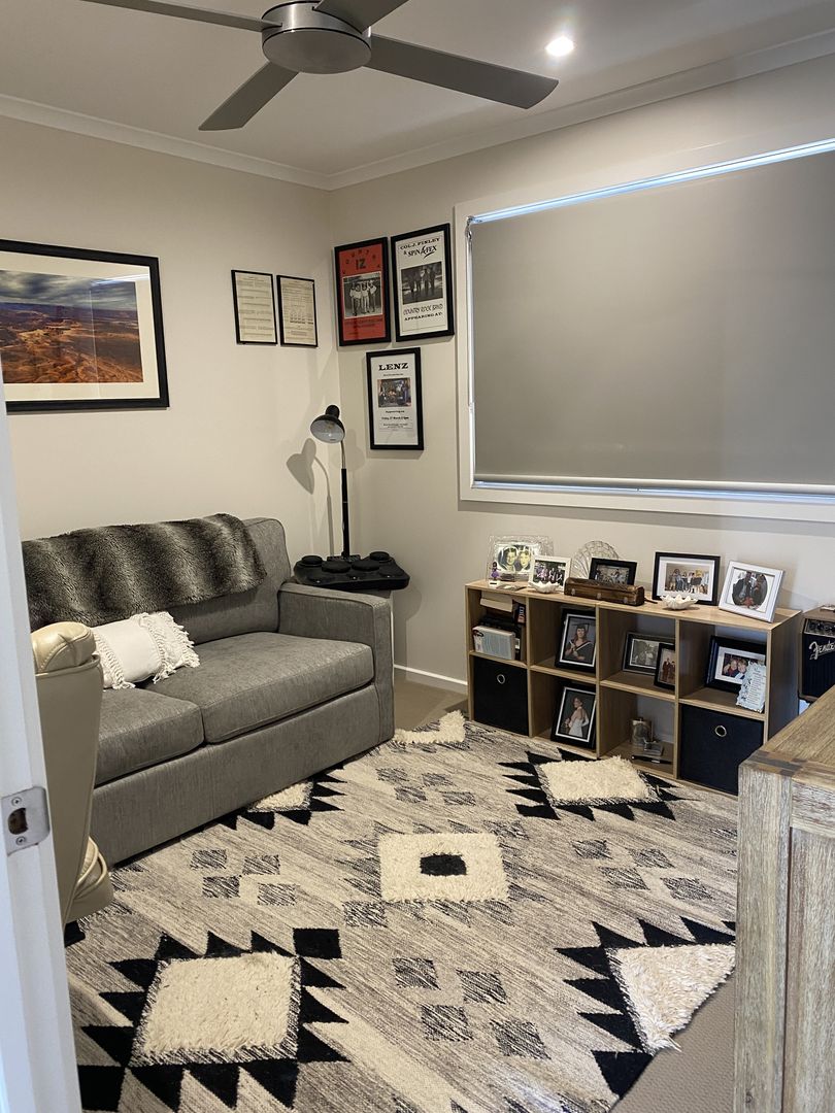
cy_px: 556
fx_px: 836
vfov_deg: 67.3
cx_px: 418
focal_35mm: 26
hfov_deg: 53.1
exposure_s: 1/50
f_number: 1.8
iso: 160
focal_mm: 4.25
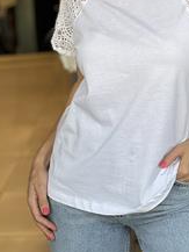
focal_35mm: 165
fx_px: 1200
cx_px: 157
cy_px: 0
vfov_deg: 11.8
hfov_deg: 9.0
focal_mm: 9
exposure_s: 1/100
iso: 32
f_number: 2.8
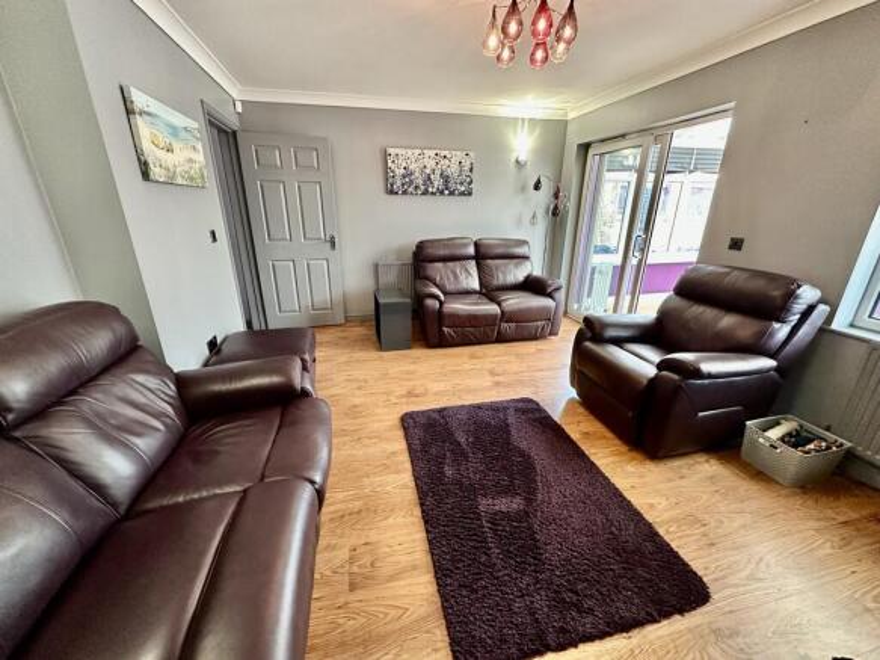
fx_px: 356
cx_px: 440
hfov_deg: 102.1
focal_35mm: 14
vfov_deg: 85.7
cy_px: 330
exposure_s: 1/50
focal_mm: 2.22
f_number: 2.2
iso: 500
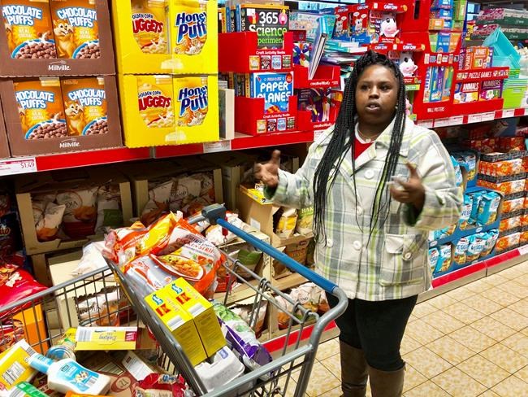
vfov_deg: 49.8
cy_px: 198
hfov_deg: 63.4
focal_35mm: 28
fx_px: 427
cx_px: 264
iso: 40
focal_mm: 3.99
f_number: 1.8
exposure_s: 1/30
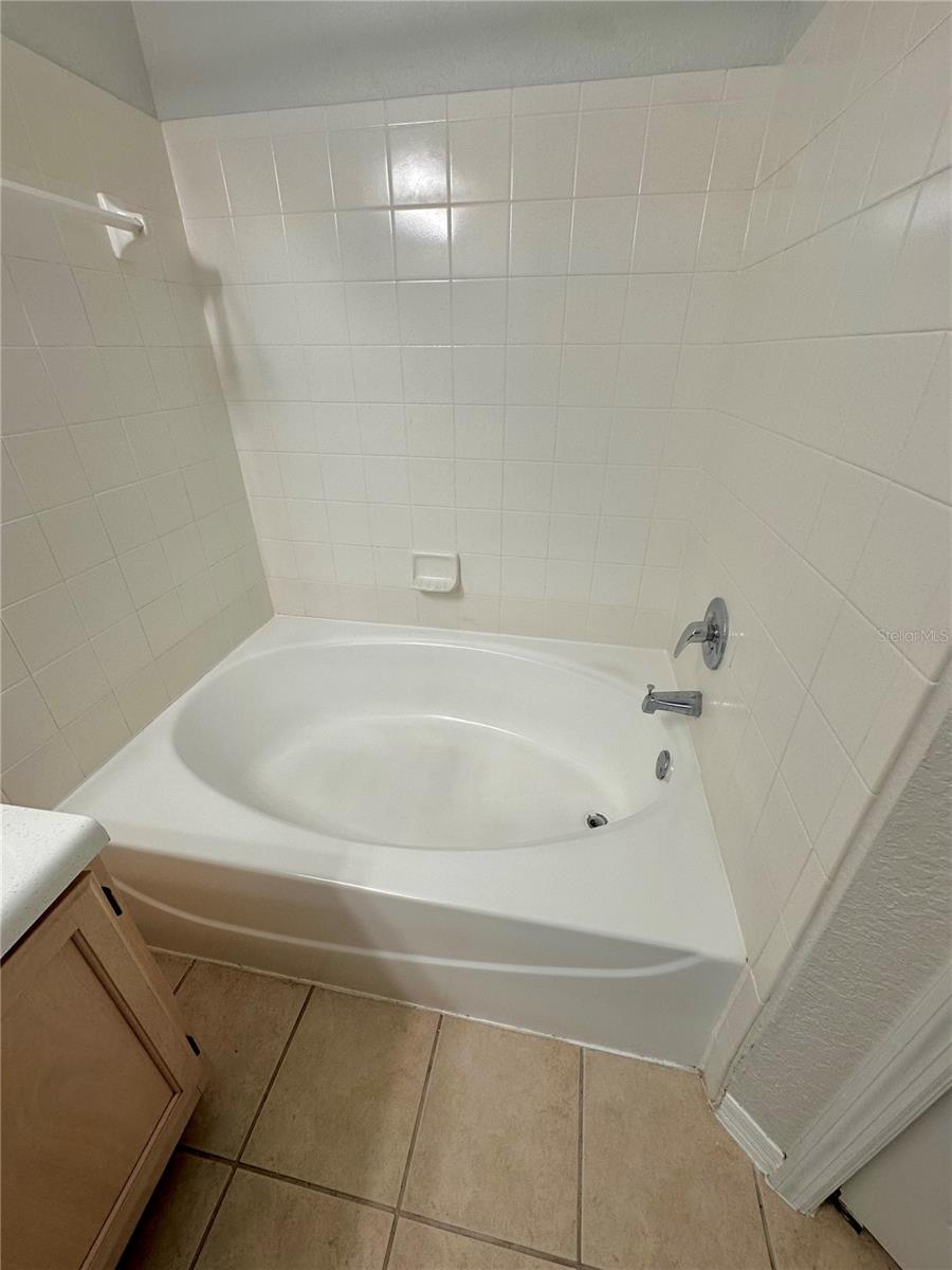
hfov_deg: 85.7
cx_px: 476
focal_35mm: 14
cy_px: 635
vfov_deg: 102.1
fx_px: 513
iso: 100
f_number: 2.2
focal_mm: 2.22
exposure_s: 1/120
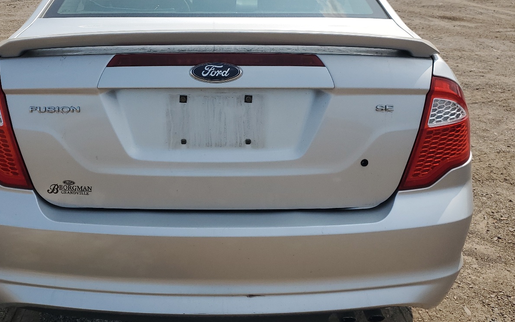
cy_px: 134
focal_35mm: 37
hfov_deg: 52.5
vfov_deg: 34.4
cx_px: 215
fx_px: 519
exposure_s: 1/5000
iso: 50
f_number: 1.5
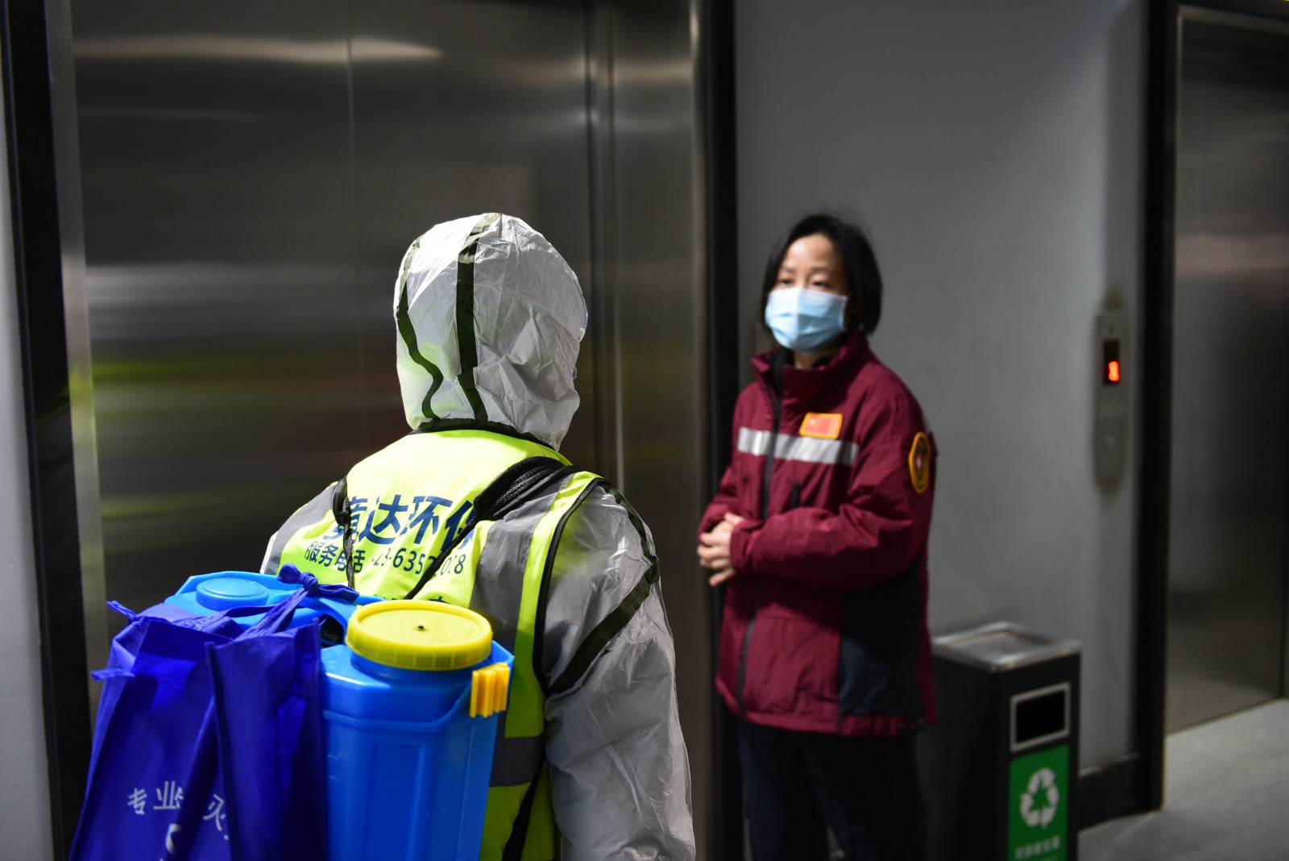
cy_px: 430
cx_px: 644
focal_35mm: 38
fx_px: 1361
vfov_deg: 35.1
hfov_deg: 50.7
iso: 1000
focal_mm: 38
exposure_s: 1/10
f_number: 2.8
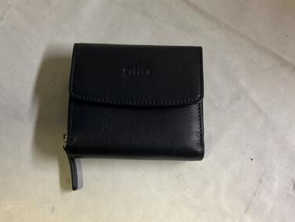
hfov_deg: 52.6
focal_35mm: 35
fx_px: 298
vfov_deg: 40.7
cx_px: 138
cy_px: 108
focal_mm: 3
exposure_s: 1/50
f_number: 1.8
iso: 125
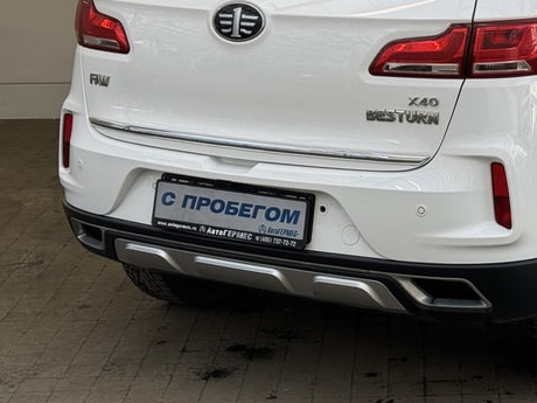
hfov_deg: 20.5
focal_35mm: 94
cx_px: 465
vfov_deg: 15.5
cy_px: 38
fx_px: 1458
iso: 64
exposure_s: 1/812
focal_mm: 6.76
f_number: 1.78
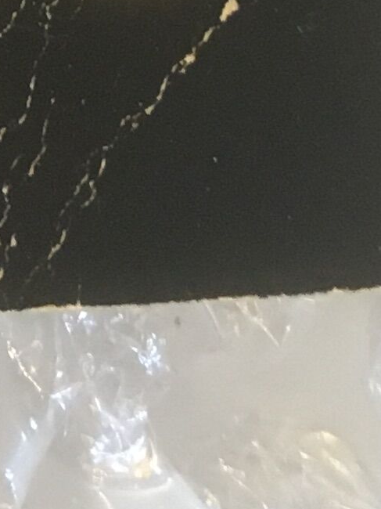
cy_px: -807
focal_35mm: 180
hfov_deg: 7.9
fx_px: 2643
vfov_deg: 9.5
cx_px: -325
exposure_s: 1/33
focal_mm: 4.15
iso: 160
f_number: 2.2
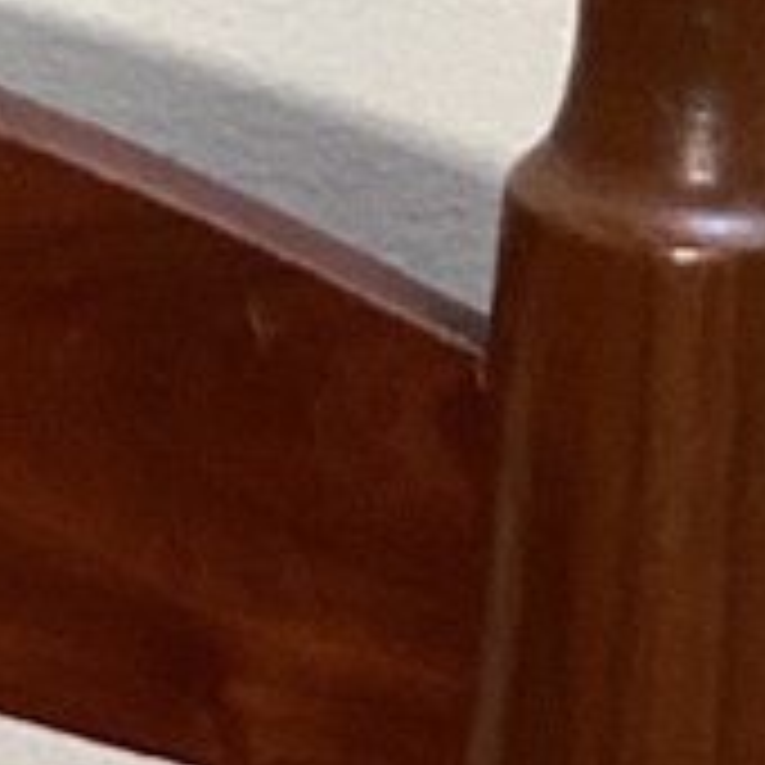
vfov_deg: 7.2
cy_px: 83
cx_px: -1033
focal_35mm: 244
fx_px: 6101
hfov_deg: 6.8
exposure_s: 1/60
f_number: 2.4
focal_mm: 3.3
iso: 100
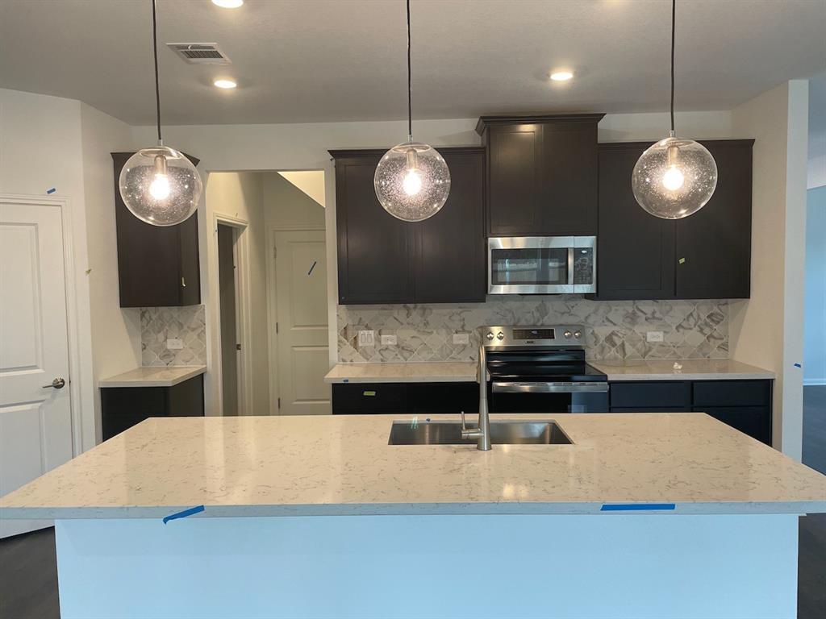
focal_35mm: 26
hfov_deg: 67.3
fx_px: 620
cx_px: 413
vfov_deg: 53.1
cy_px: 310
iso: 125
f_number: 1.6
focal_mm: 4.2
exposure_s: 1/120
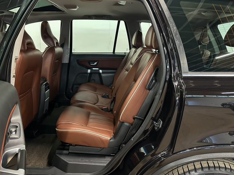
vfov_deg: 53.0
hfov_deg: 67.3
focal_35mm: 26
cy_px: 86
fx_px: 176
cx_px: 112
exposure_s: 1/33
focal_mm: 6.86
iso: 1000
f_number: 1.78
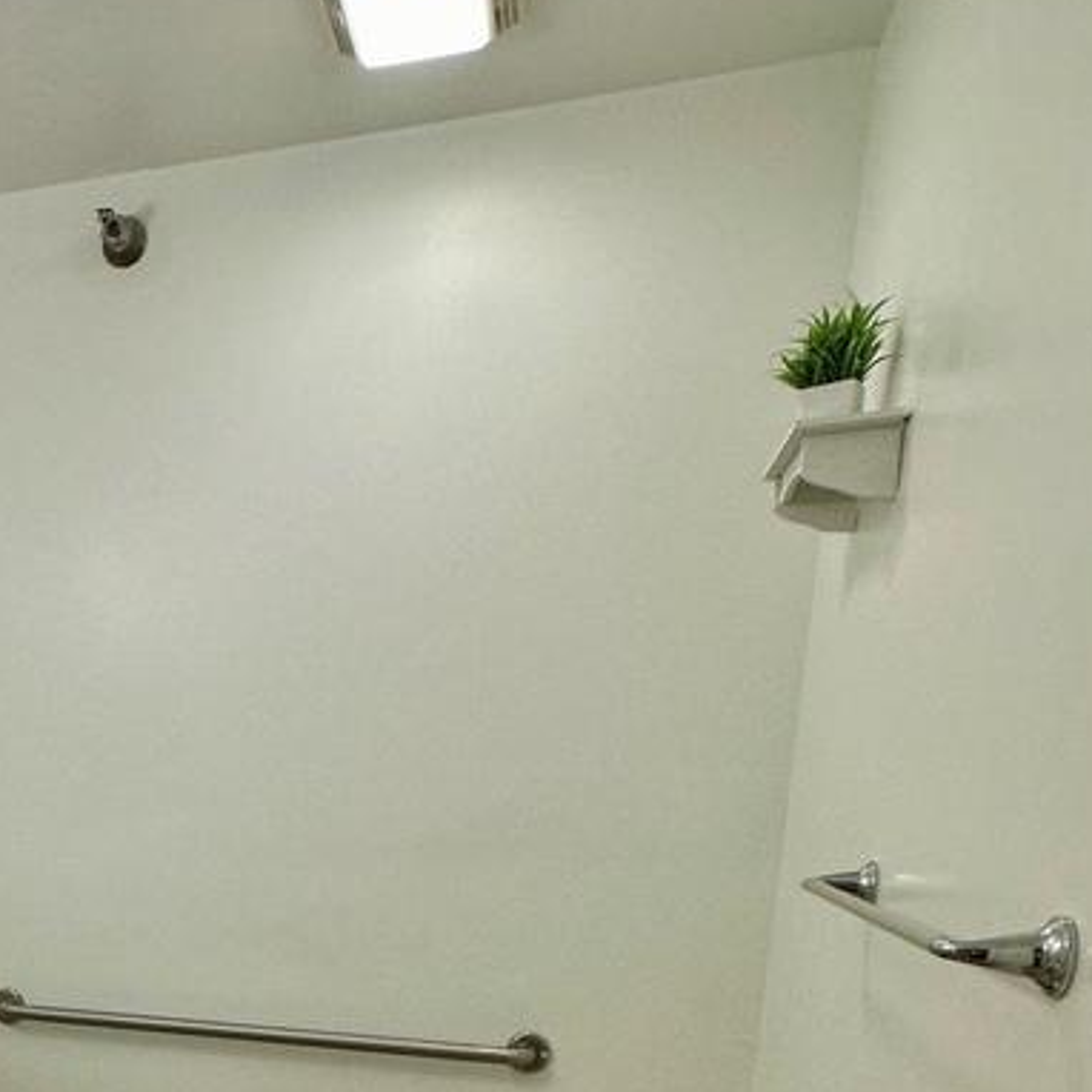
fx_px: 1249
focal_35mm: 35
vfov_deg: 42.9
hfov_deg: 42.9
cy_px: 1001
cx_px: 94
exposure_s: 1/120
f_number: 2.2
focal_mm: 2.22
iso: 160
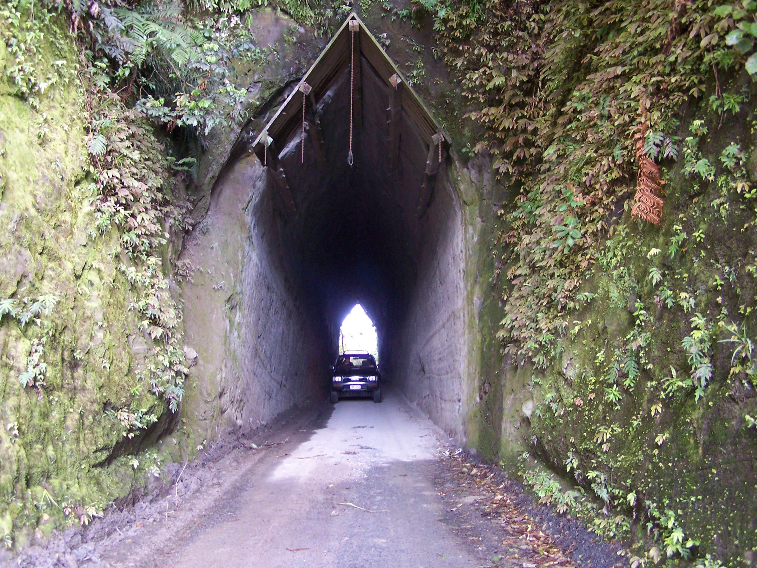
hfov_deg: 46.8
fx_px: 875
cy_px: 284
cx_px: 378
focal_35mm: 40
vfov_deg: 36.0
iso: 140
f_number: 2.8
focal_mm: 6.7
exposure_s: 1/20
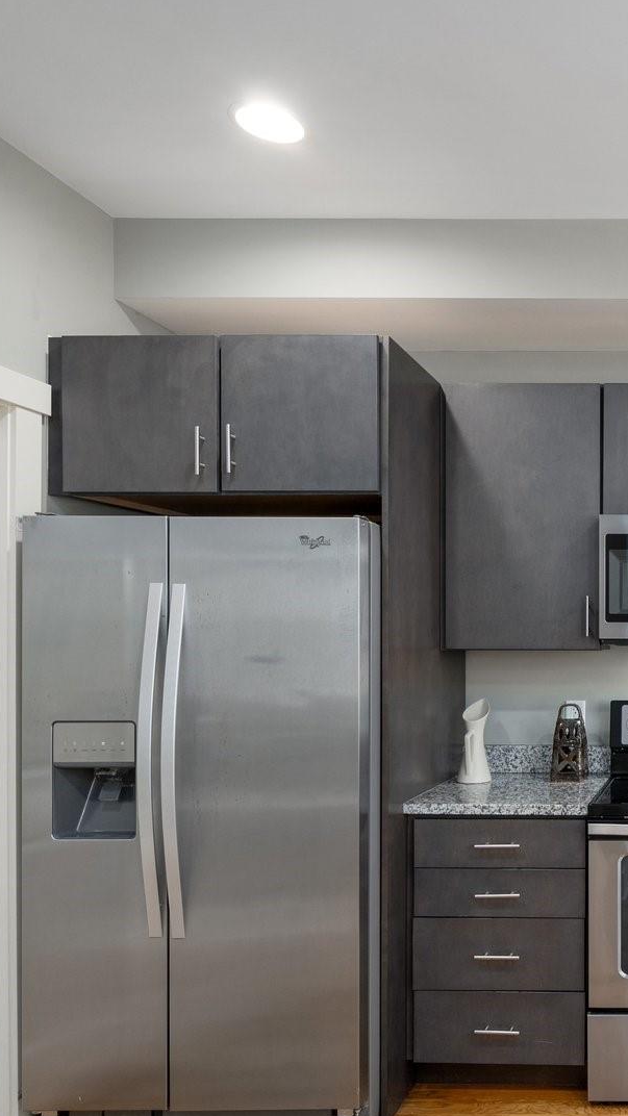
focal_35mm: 28
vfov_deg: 67.2
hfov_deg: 35.2
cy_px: 671
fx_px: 829
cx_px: 702
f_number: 8
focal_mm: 14
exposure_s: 1/2.5
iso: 200
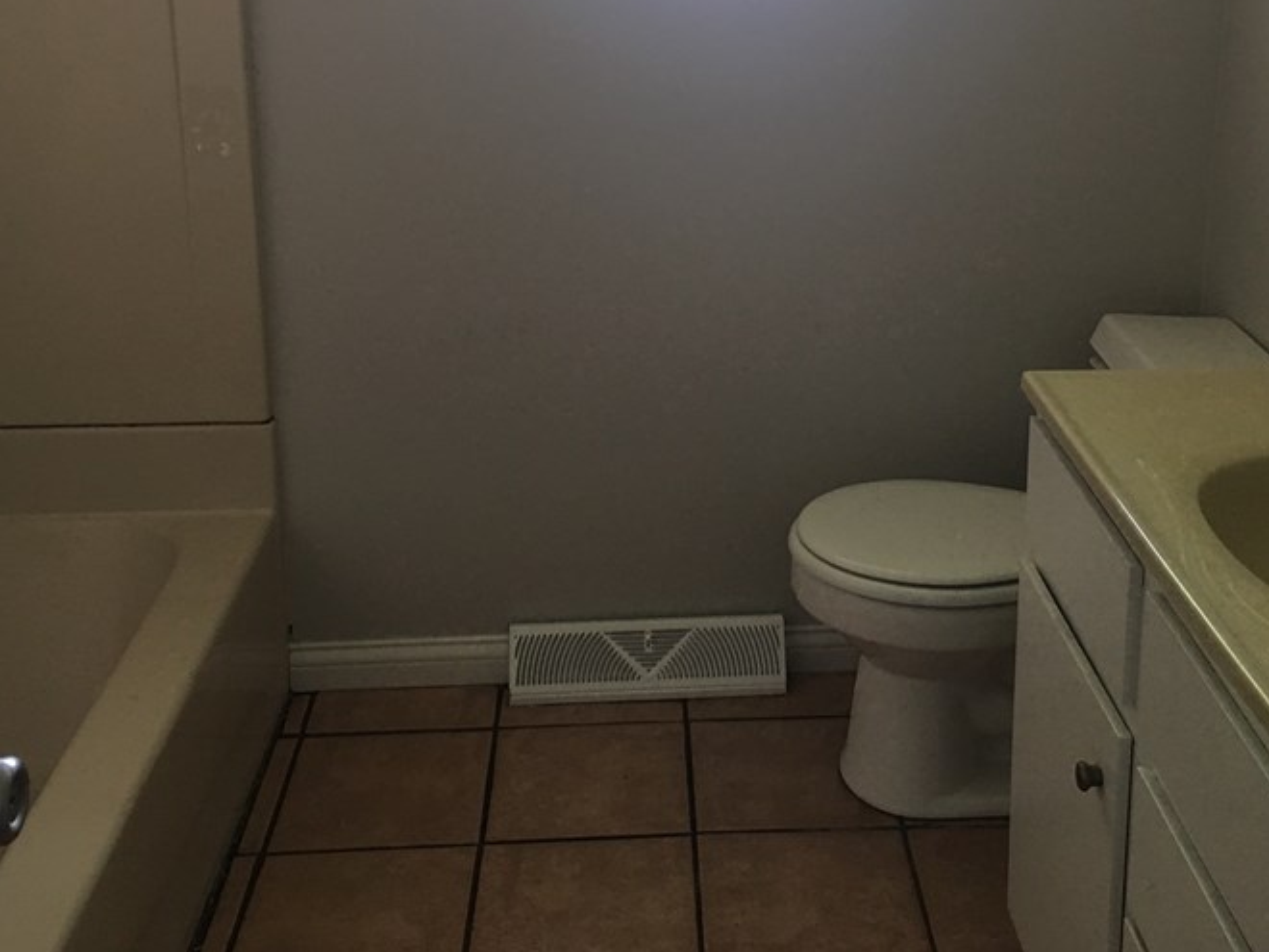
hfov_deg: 41.9
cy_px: 246
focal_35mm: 45
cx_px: 754
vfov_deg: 31.6
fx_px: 1650
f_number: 2.2
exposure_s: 1/30
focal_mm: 4.15
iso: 40
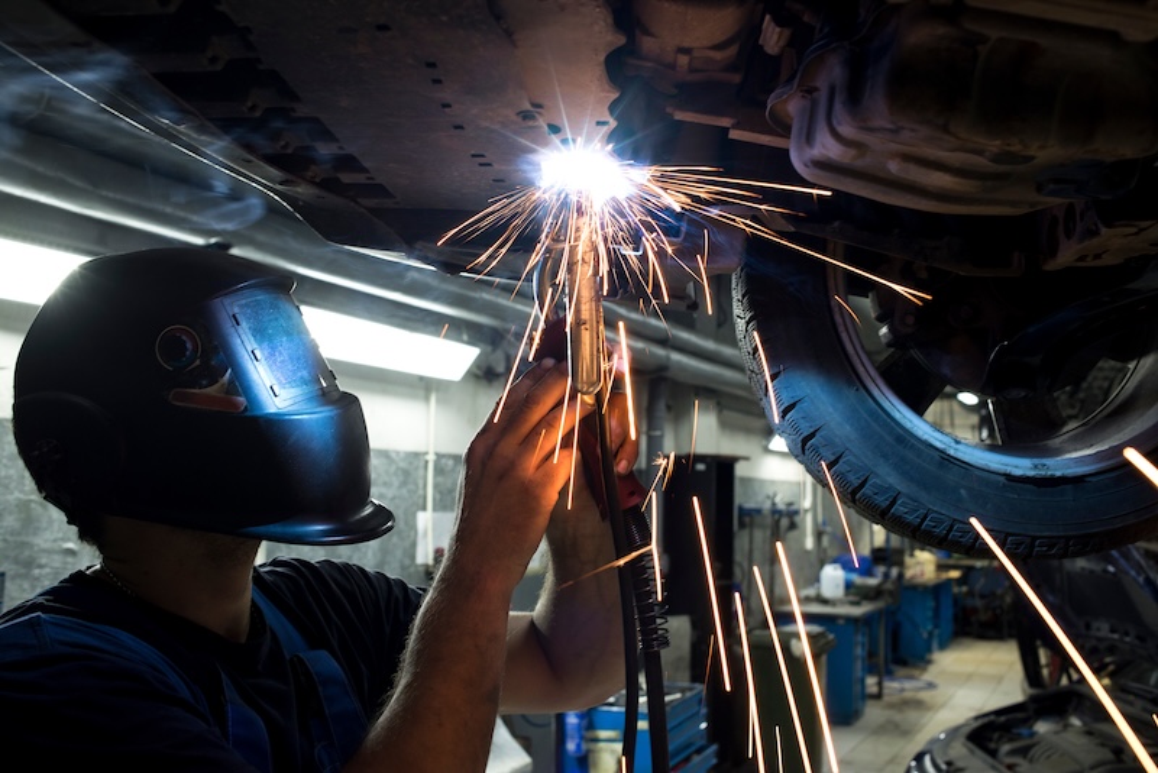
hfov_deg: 54.4
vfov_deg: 37.9
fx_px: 1126
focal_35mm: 35
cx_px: 579
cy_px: 386
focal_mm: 35
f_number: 7.1
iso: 800
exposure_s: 1/20
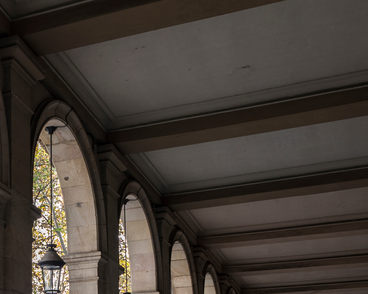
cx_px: -20
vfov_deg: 21.2
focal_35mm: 69
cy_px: 311
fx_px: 752
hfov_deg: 25.8
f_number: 6.3
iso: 200
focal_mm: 24
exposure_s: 1/80
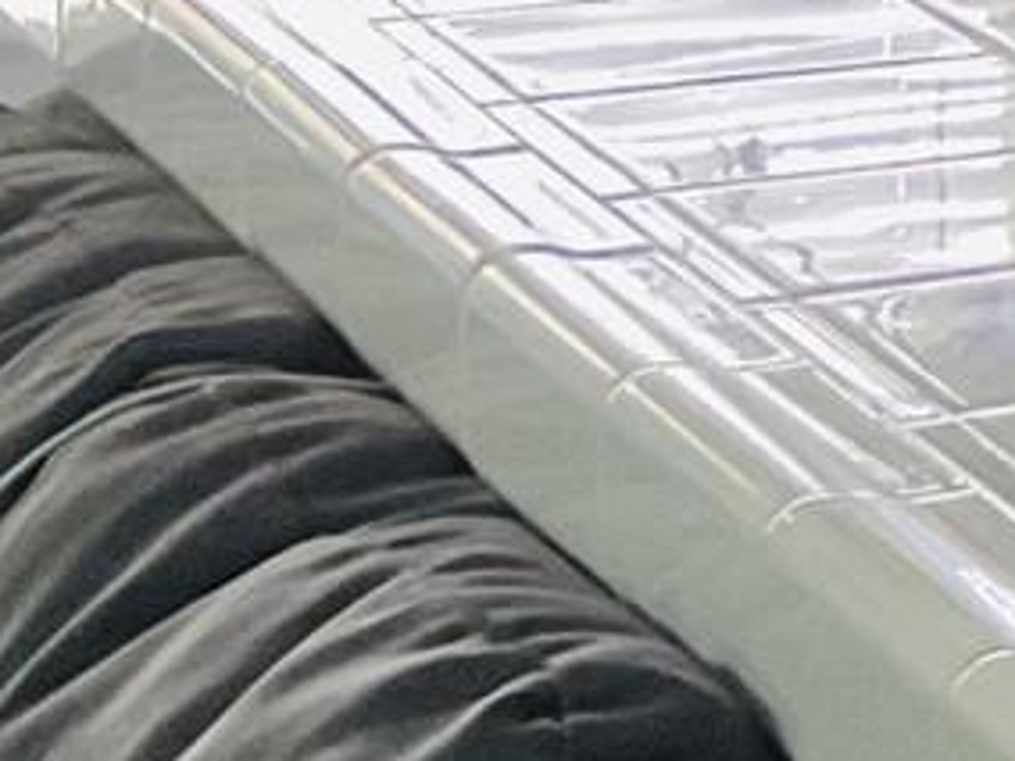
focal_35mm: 209
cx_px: 3570
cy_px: -625
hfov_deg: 7.6
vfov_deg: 6.9
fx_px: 6128
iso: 100
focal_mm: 3
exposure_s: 1/60
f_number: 1.8
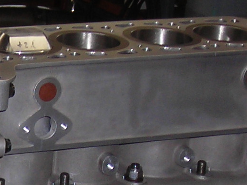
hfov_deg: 10.3
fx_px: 1356
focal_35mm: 190
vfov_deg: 7.7
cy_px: 247
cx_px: -42
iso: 58
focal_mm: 6.3
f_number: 3.2
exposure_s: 1/60.1
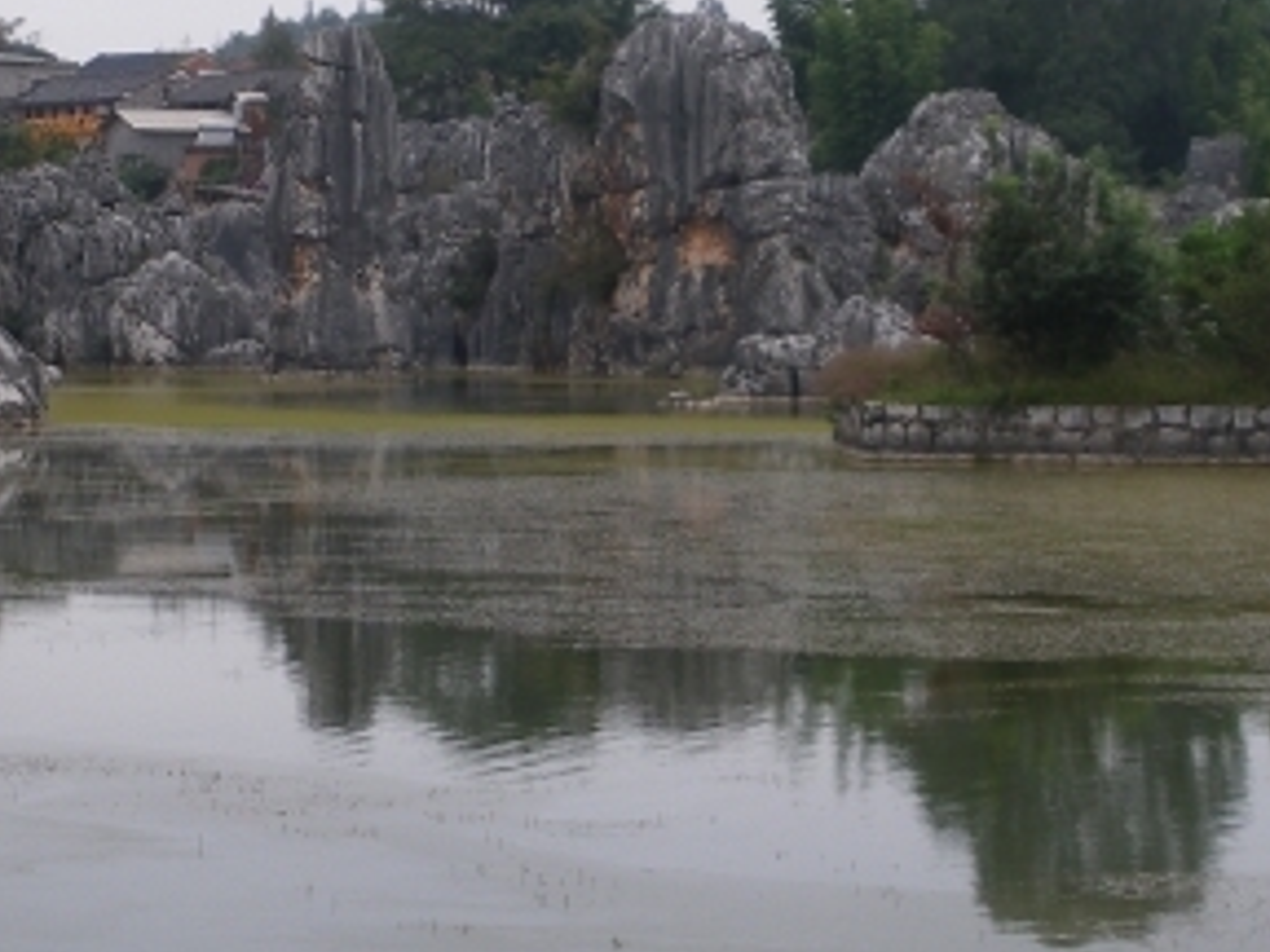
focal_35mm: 129
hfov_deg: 15.3
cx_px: 428
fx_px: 4733
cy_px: 295
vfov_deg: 11.5
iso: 80
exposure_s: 1/125
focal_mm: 11.1
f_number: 4.6
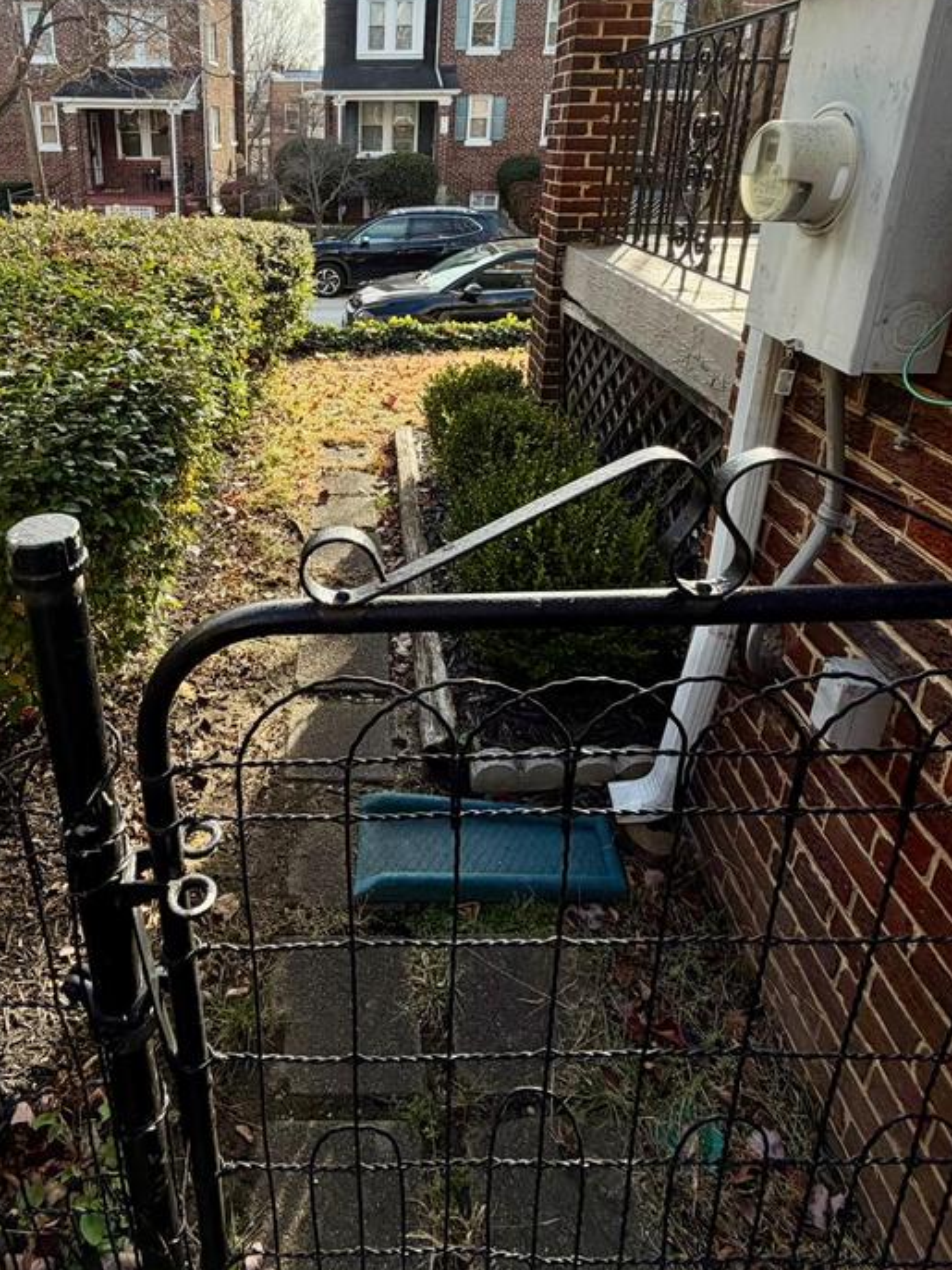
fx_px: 807
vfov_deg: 73.8
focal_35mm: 22
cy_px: 410
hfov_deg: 59.7
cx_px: 318
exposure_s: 1/502
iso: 50
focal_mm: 2.22
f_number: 2.2
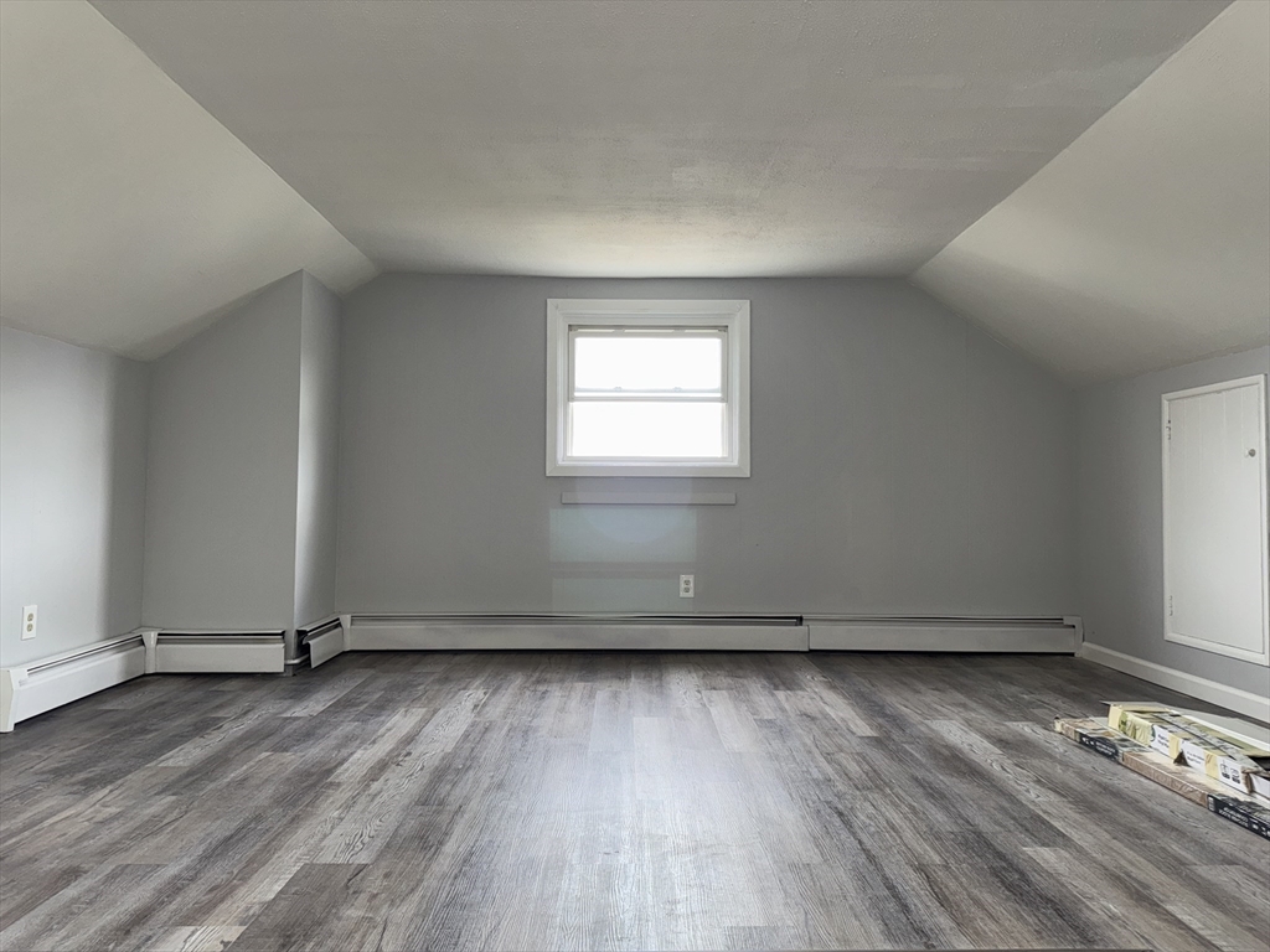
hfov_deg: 71.6
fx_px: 881
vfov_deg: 56.8
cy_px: 476
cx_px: 635
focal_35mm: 24
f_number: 1.78
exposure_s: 1/27
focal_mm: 6.76
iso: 64
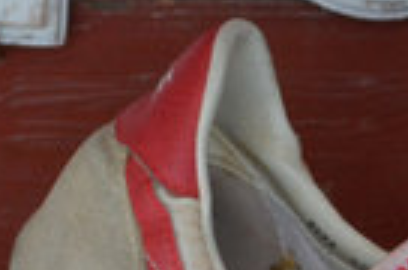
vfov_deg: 4.0
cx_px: 246
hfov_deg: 6.1
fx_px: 3833
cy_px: 513
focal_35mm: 339
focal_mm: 48
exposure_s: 1/125
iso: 220
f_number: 5.6
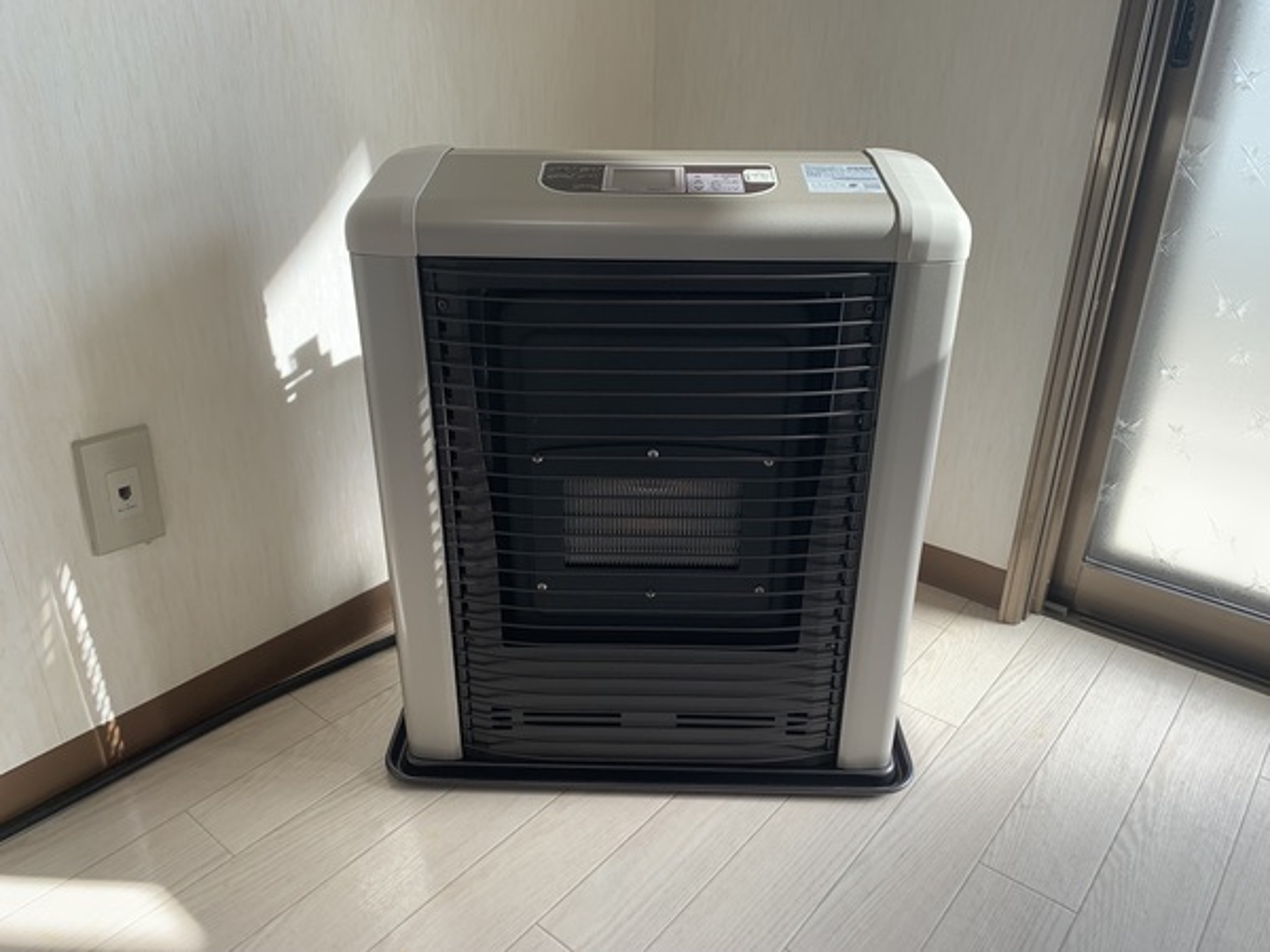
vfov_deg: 53.1
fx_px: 954
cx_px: 635
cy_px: 476
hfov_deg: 67.3
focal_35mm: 26
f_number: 1.8
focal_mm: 4.25
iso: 25
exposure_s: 1/217
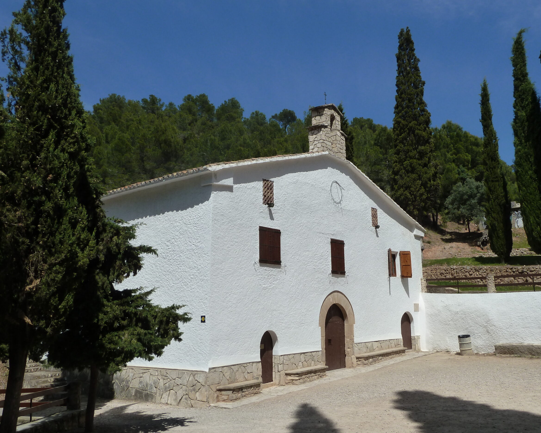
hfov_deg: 55.6
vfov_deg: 45.8
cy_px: 216
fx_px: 512
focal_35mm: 32
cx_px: 289
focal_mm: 5
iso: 125
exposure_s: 1/800
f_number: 5.6
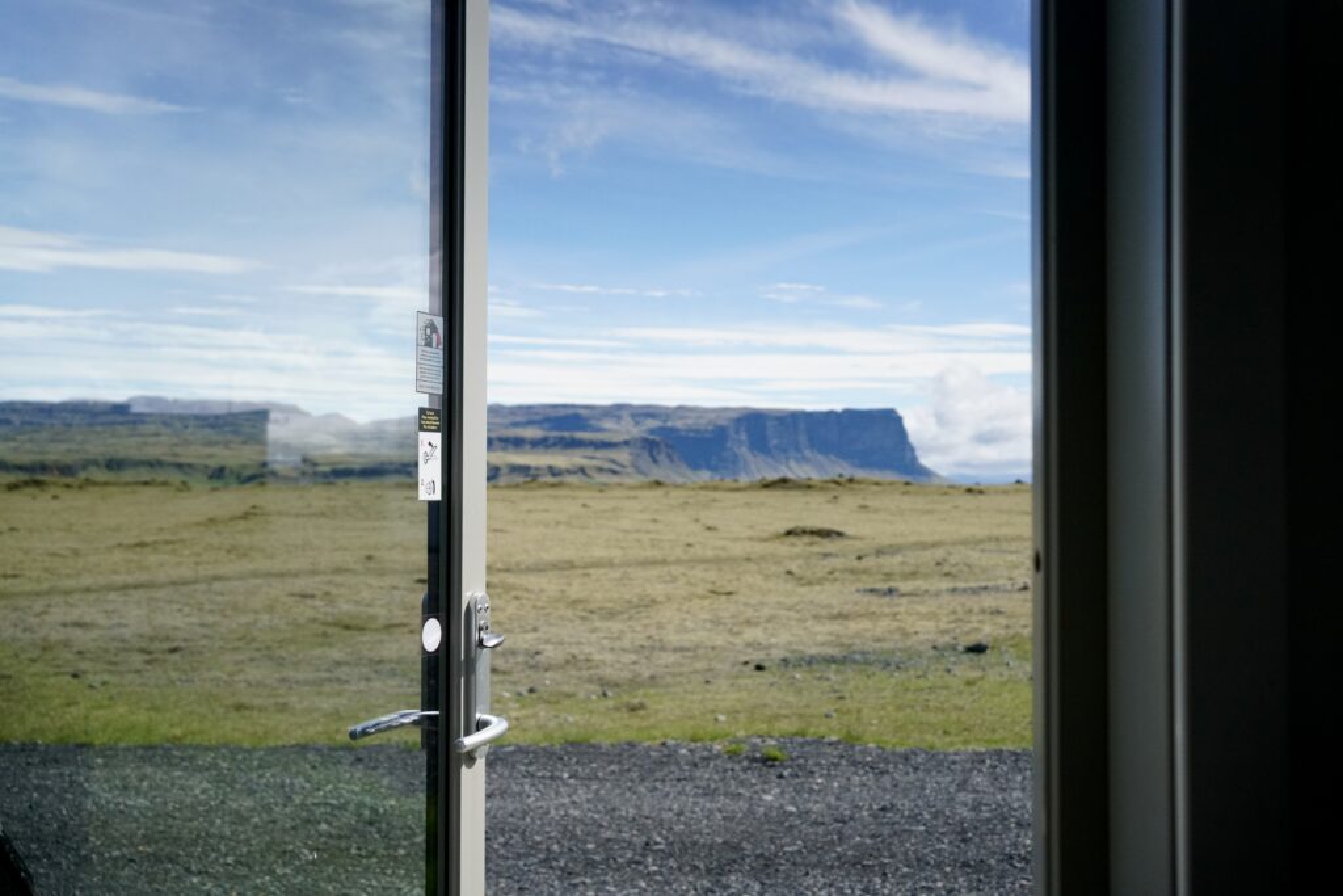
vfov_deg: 37.9
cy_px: 448
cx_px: 672
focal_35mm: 35
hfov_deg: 54.4
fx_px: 1306
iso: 2000
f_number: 5.6
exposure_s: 1/8000
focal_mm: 35
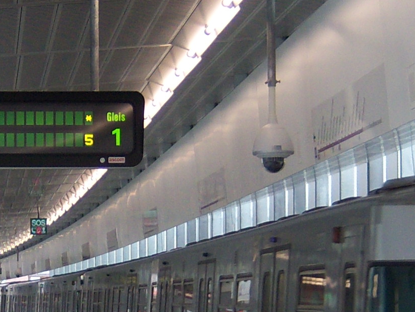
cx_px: 3
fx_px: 1918
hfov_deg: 12.2
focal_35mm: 160
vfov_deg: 9.3
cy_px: 222
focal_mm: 7.5
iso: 80
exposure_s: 1/80
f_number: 2.8
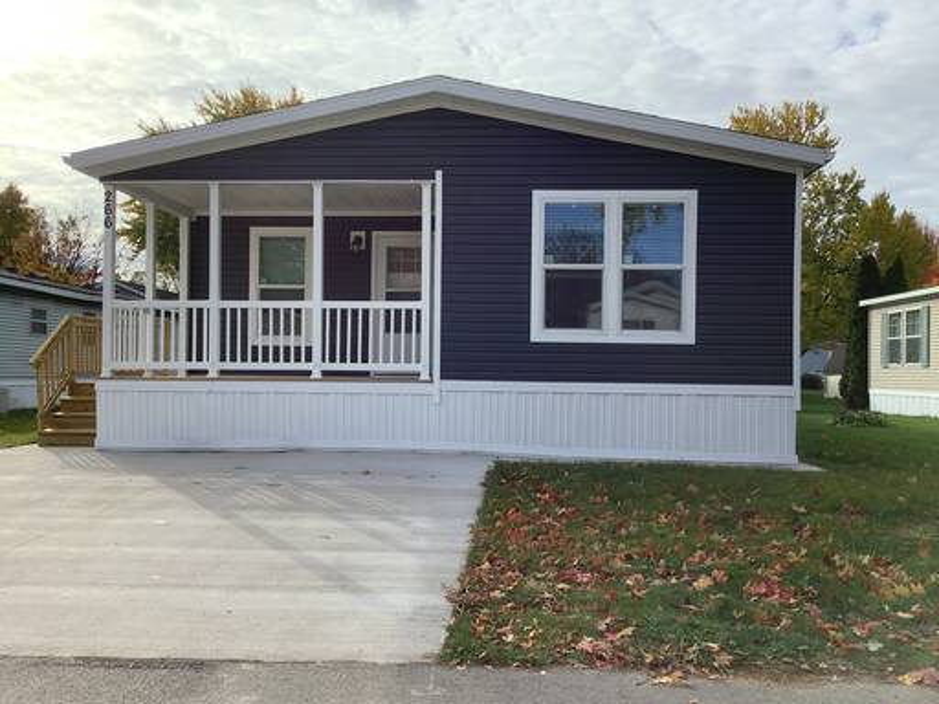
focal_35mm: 31
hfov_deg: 58.4
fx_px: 841
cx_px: 470
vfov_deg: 45.4
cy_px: 352
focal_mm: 3.3
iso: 25
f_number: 2.4
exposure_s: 1/815
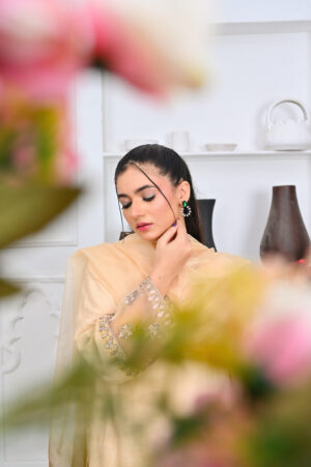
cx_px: 156
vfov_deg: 54.5
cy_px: 234
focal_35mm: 35
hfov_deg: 37.8
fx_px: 454
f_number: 4
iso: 320
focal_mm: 35
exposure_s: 1/160
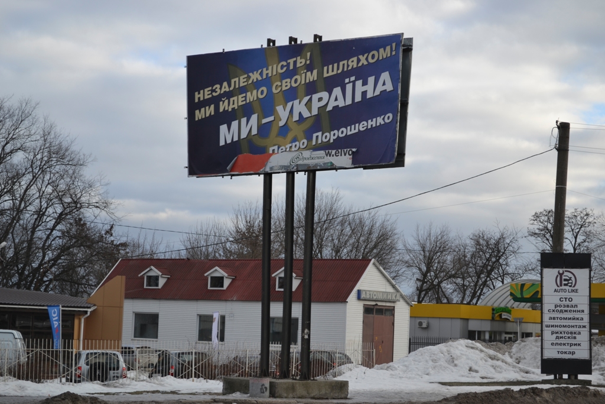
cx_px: 302
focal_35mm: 78
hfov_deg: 26.0
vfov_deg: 17.5
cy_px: 202
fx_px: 1311
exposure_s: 1/160
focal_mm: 52
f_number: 6.3
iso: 100
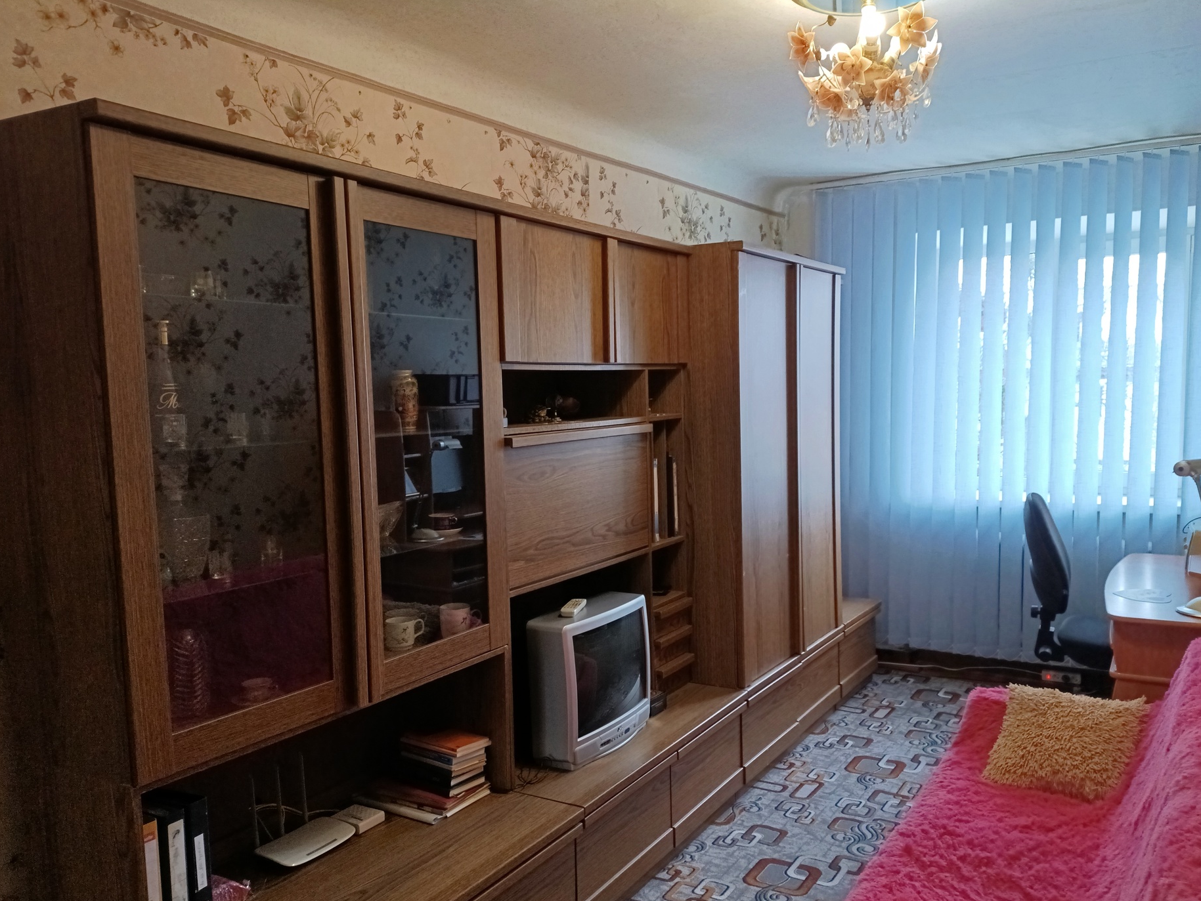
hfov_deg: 63.3
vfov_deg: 49.7
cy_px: 496
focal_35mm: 28
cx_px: 665
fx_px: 972
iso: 500
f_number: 1.7
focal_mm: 4.71
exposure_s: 1/25
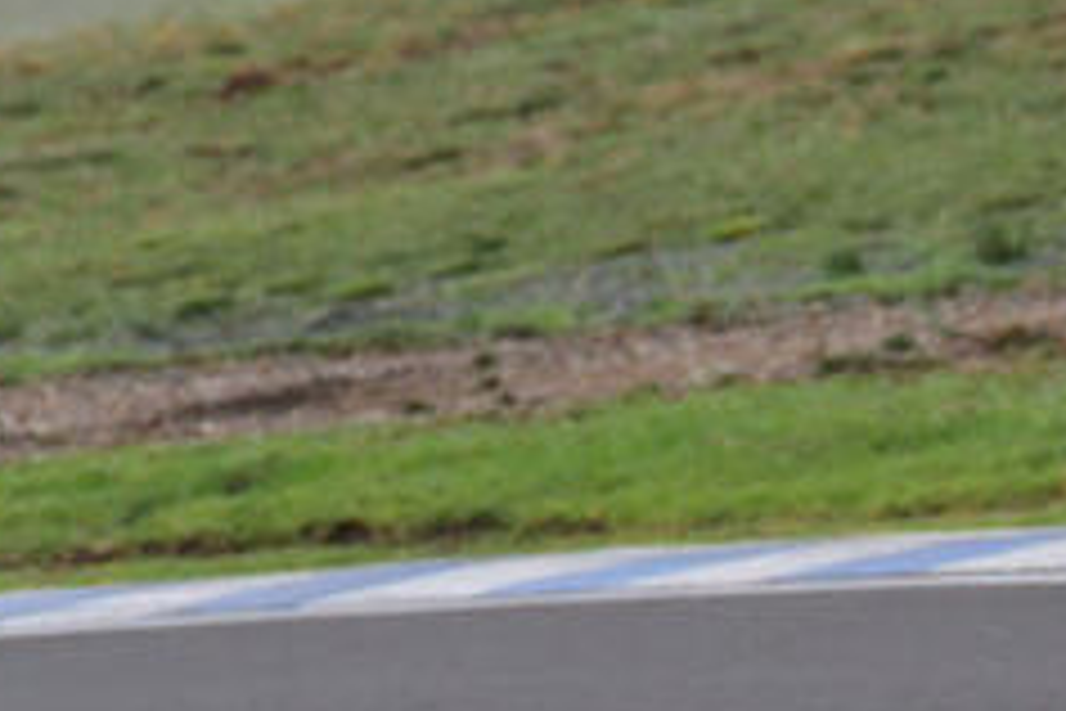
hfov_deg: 0.9
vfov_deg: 0.6
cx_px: 1480
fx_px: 67597
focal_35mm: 2283
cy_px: 999
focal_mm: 450
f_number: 9
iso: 1250
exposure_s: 1/640
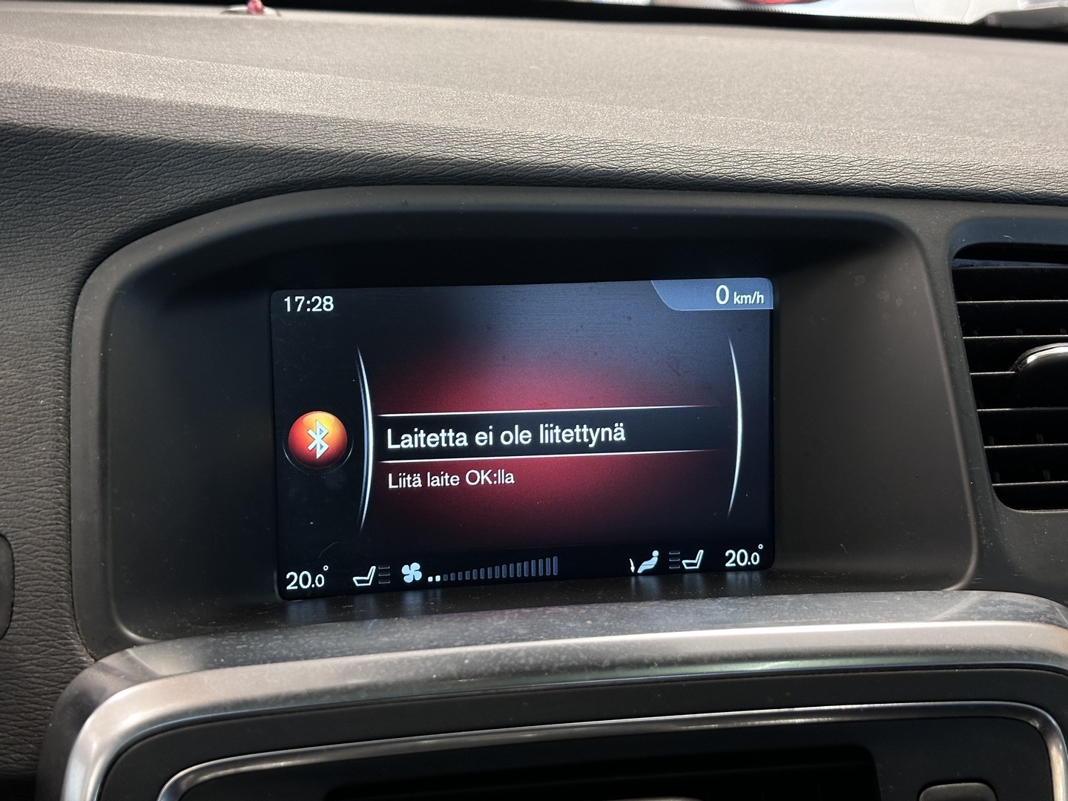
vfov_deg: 30.3
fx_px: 1481
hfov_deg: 39.7
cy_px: 400
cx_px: 534
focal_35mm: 48
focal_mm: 6.86
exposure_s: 1/37
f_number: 1.78
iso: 250
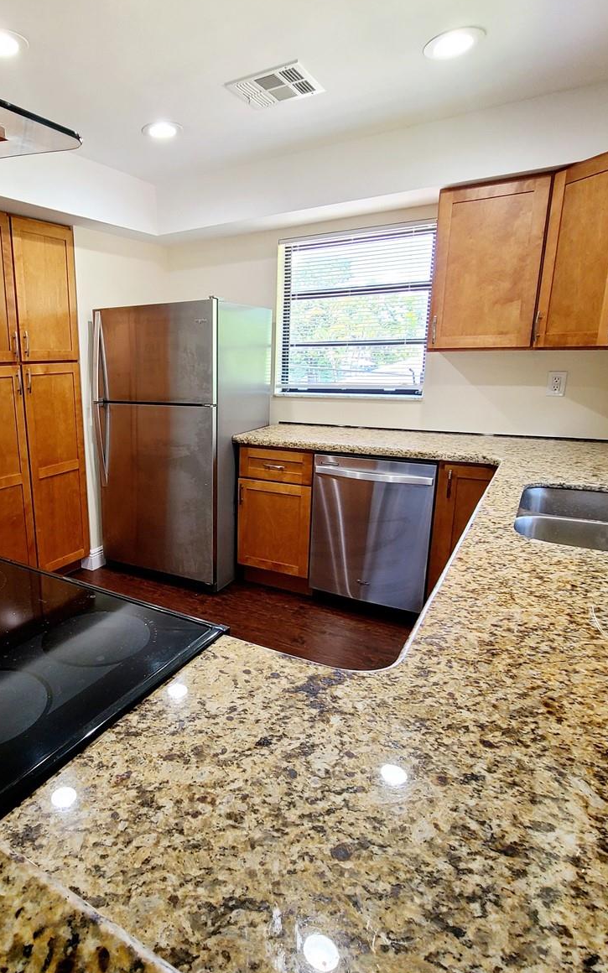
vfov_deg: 88.0
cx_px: 170
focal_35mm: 19
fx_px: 504
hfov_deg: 59.7
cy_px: 478
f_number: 2.2
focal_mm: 2.2
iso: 200
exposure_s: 1/60.2
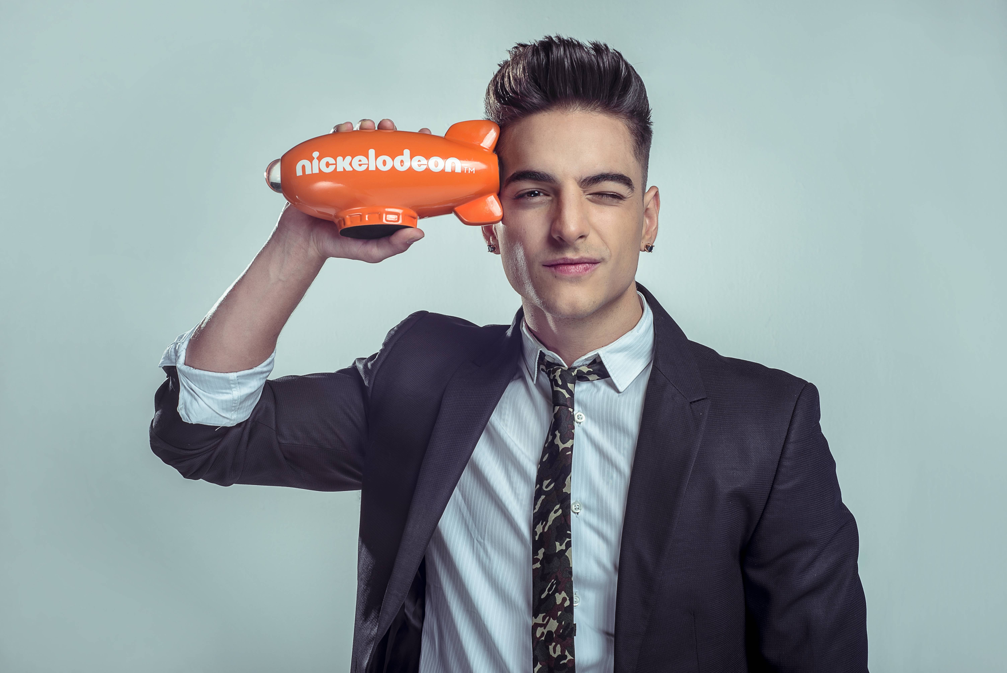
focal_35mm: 50
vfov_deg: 27.0
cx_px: 504
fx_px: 1399
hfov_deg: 39.6
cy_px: 336
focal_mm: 50
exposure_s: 1/160
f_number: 8
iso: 50
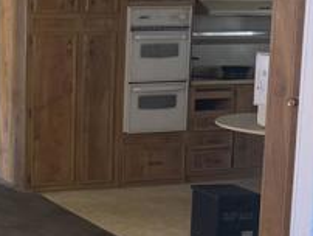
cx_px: -82
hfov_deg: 23.1
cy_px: 118
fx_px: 688
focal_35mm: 76
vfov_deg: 19.4
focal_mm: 6.76
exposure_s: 1/60
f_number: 1.78
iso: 320
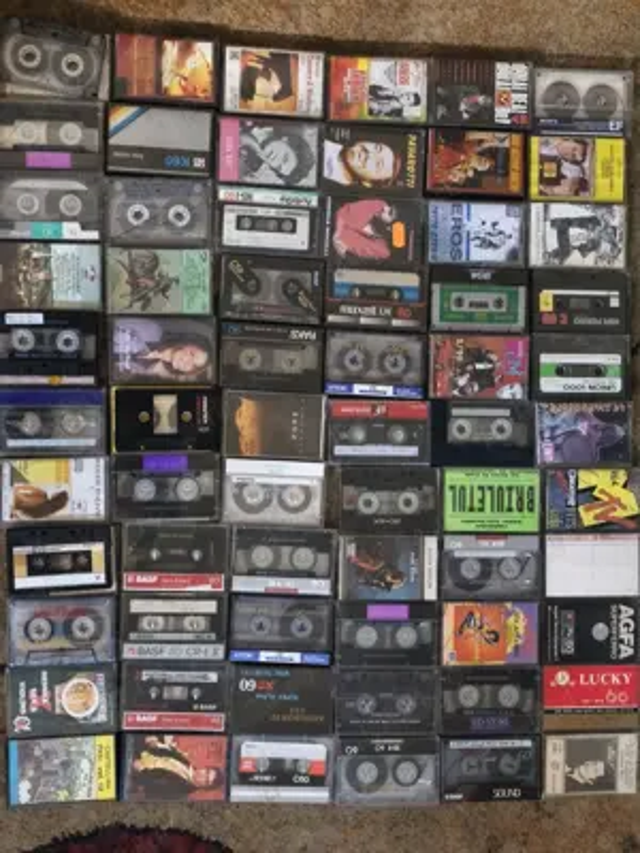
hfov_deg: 31.5
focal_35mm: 46
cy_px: 426
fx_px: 1134
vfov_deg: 41.2
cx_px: 320
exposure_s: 1/33.3
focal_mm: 6.14
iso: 1600
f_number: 1.65
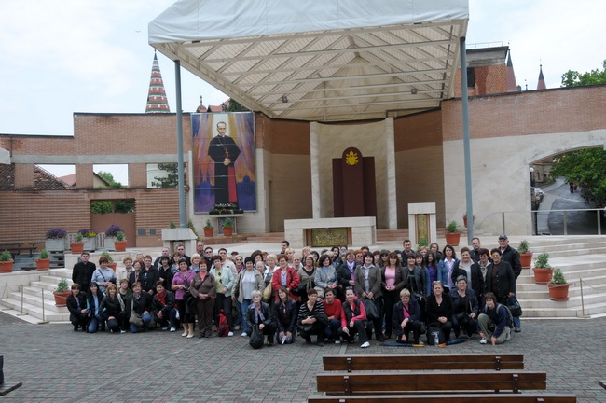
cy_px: 202
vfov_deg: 34.1
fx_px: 656
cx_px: 303
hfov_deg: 49.6
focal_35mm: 39
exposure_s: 1/200
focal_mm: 26
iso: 200
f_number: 7.1
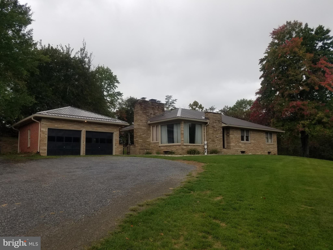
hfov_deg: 67.3
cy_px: 125
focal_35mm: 26
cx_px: 166
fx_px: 250
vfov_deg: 53.1
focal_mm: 4.2
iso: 50
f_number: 1.7
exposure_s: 1/1128
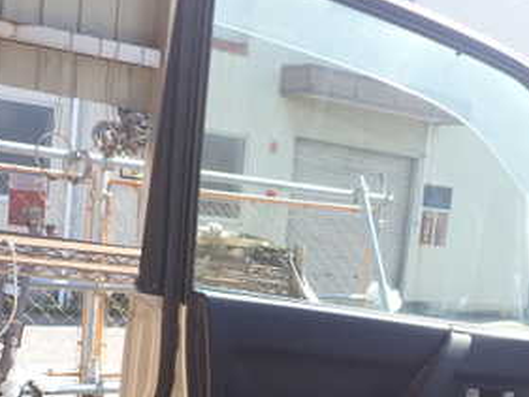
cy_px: 341
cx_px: 401
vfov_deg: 22.5
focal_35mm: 64
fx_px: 978
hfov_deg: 29.7
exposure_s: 1/250
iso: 100
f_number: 3.2
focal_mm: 5.4
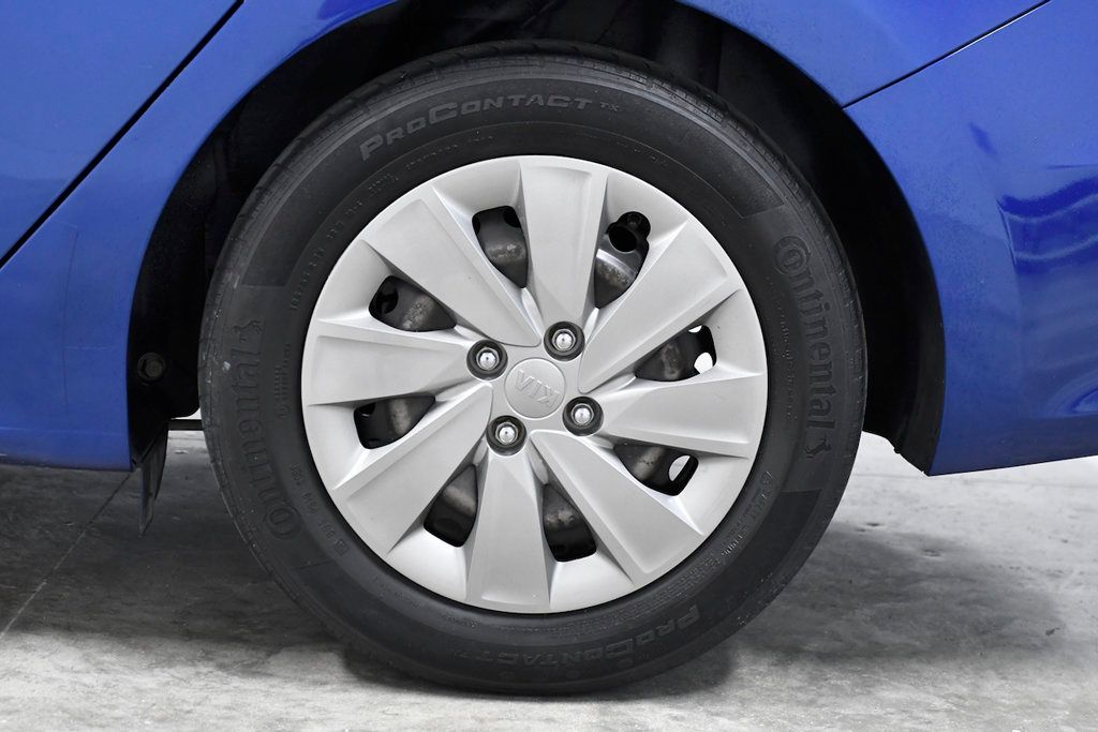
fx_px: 1922
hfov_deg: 31.9
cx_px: 549
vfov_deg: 21.6
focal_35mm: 63
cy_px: 366
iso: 2500
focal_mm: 42
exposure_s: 1/400
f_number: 3.5
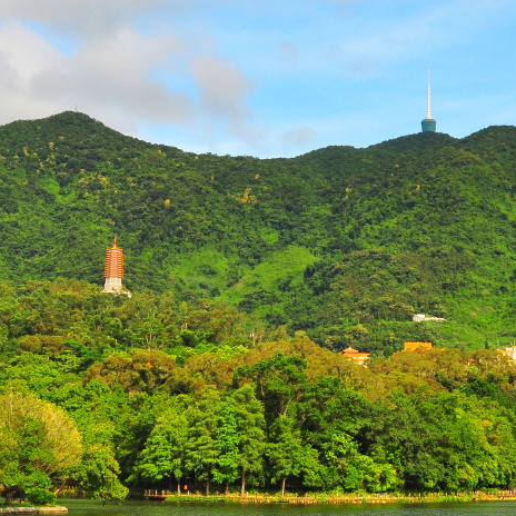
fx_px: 1332
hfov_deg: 21.7
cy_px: 211
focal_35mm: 79
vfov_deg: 21.9
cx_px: 380
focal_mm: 24
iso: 640
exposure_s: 1/640
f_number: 9
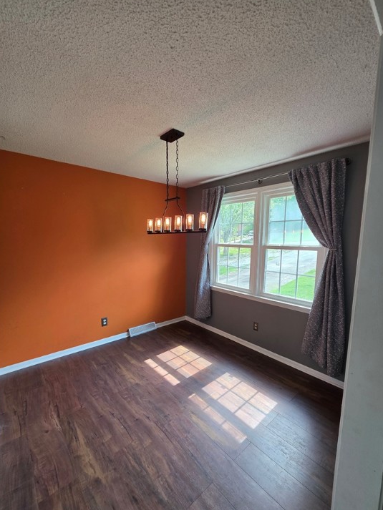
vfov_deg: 102.0
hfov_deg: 85.6
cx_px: 200
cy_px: 266
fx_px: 206
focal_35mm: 14
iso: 125
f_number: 1.9
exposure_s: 1/120
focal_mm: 2.2
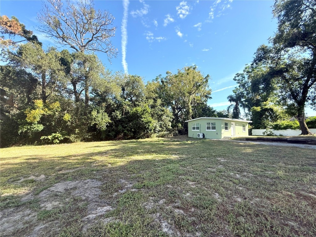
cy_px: 118
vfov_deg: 85.7
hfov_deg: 102.1
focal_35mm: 14
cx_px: 158
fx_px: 128
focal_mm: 2.22
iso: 64
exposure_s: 1/638
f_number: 2.2
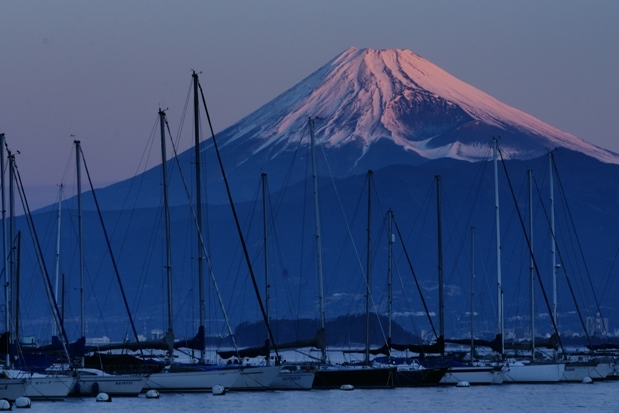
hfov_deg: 11.1
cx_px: 312
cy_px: 208
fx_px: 3199
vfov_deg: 7.4
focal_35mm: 186
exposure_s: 1/4
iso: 100
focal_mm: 120
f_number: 16
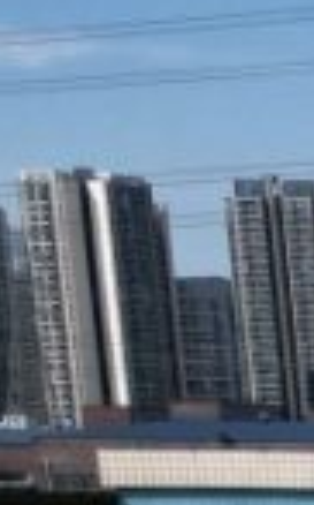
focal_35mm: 178
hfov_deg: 5.7
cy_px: 1007
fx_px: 2442
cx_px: 1456
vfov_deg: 10.8
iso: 110
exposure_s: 1/4000
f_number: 1.7
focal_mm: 6.72
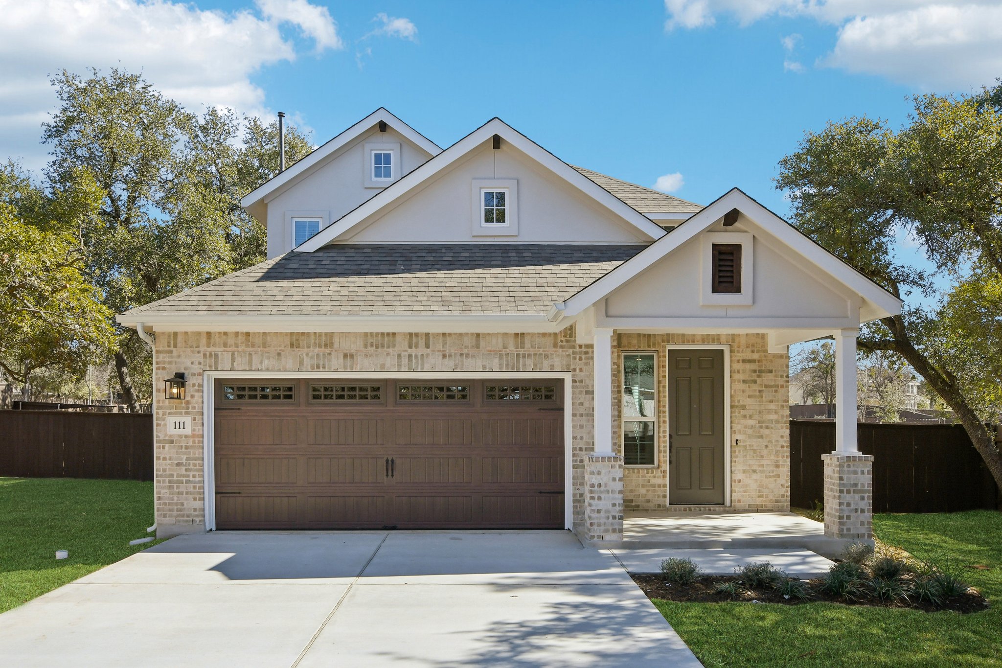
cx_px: 501
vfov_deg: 47.9
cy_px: 334
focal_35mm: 27
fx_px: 751
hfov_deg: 67.4
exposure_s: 1/640
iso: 400
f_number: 8
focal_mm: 18
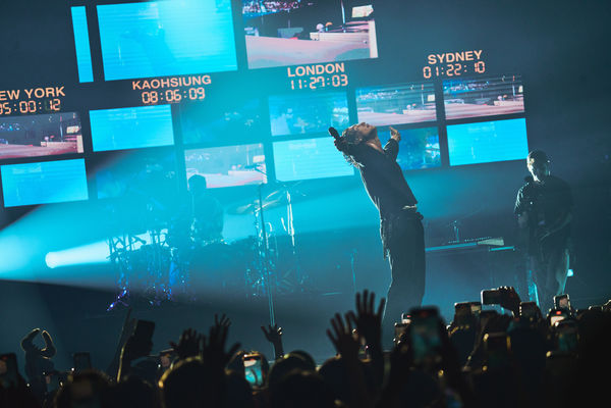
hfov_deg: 13.7
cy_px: 204
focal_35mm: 150
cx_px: 306
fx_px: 2546
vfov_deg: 9.1
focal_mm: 150
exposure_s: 1/400
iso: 1250
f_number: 5
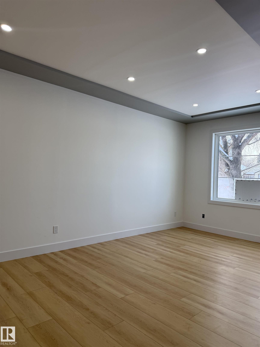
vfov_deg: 71.6
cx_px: 130
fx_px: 240
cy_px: 174
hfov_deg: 56.8
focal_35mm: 24
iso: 100
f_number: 1.78
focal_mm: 6.76
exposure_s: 1/383
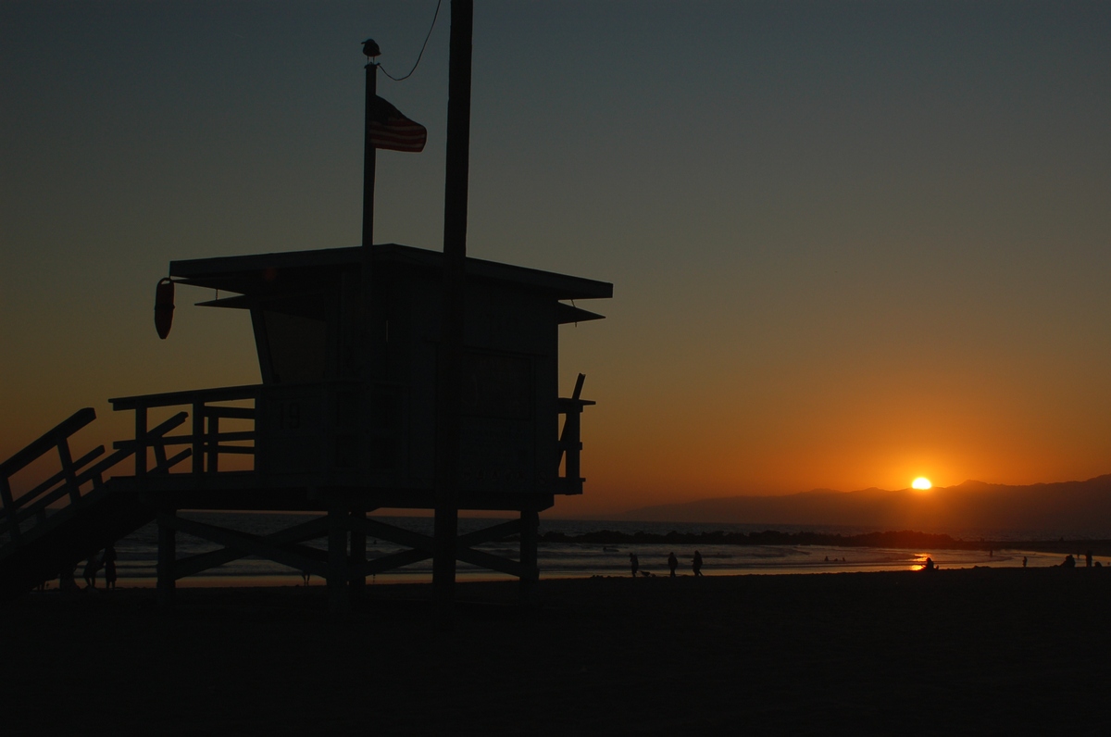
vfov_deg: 25.7
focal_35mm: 52
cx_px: 556
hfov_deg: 37.9
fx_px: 1618
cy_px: 368
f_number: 8
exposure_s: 1/1600
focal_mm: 35
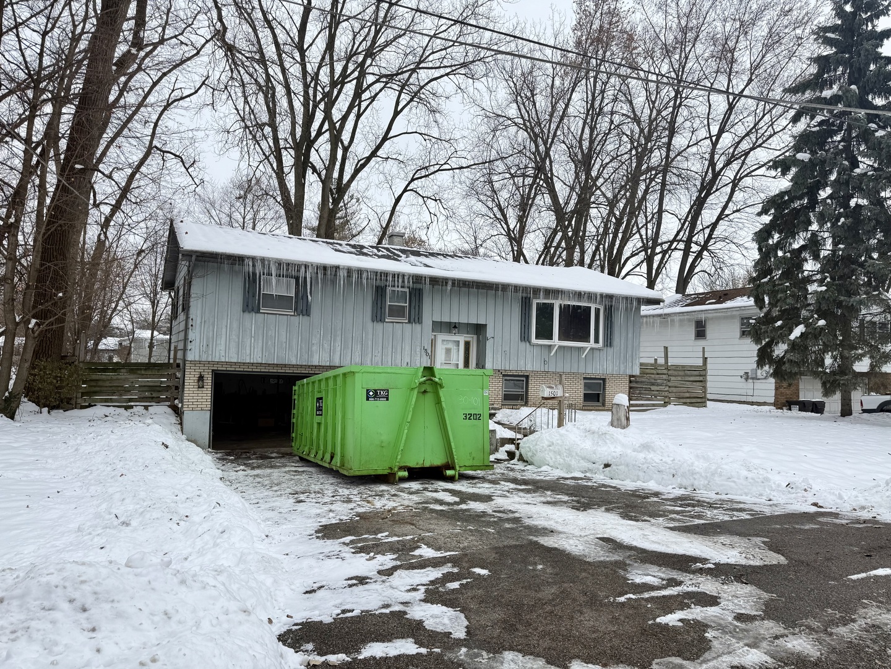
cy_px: 334
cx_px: 446
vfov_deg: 56.8
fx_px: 618
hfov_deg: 71.6
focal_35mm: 24
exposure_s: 1/1689
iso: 80
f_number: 1.78
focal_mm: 6.76
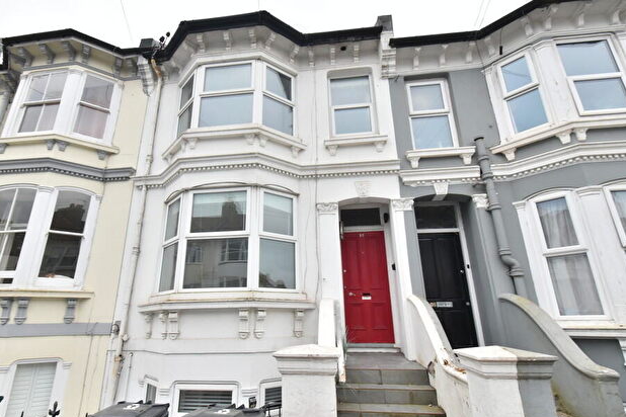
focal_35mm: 17
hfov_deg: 93.1
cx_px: 289
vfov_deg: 70.4
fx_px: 296
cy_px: 212
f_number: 8
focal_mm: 10
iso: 500
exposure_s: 1/250
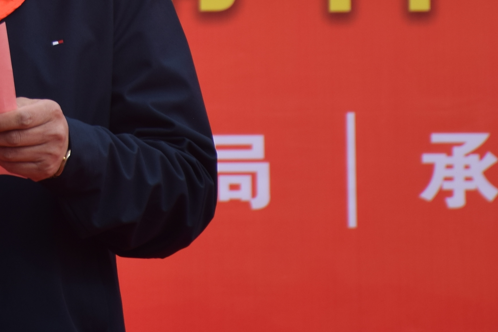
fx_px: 9364
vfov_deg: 2.0
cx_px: -124
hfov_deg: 3.0
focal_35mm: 677
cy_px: -182
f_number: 5.6
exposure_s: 1/400
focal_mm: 130
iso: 100
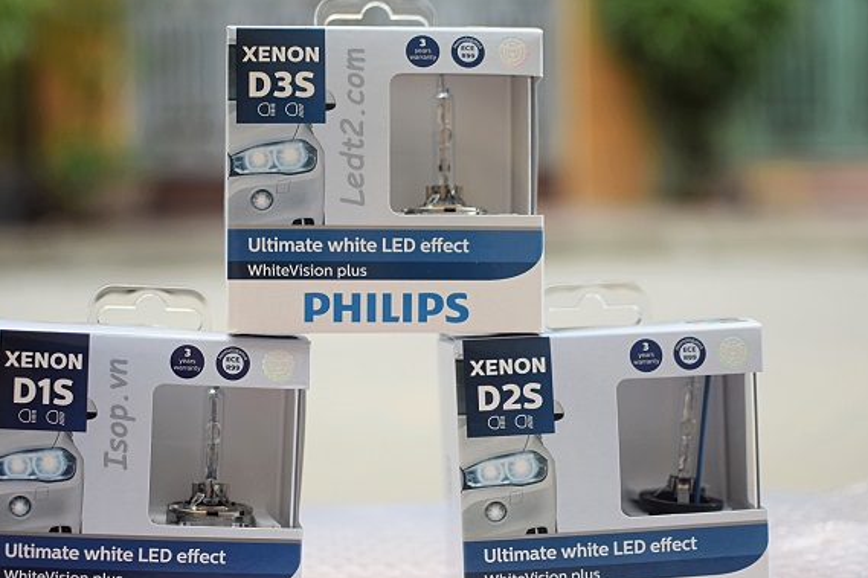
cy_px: 340
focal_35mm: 65
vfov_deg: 21.0
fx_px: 1557
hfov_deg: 31.1
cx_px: 351
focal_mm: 35
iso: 200
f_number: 1.8
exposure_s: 1/80
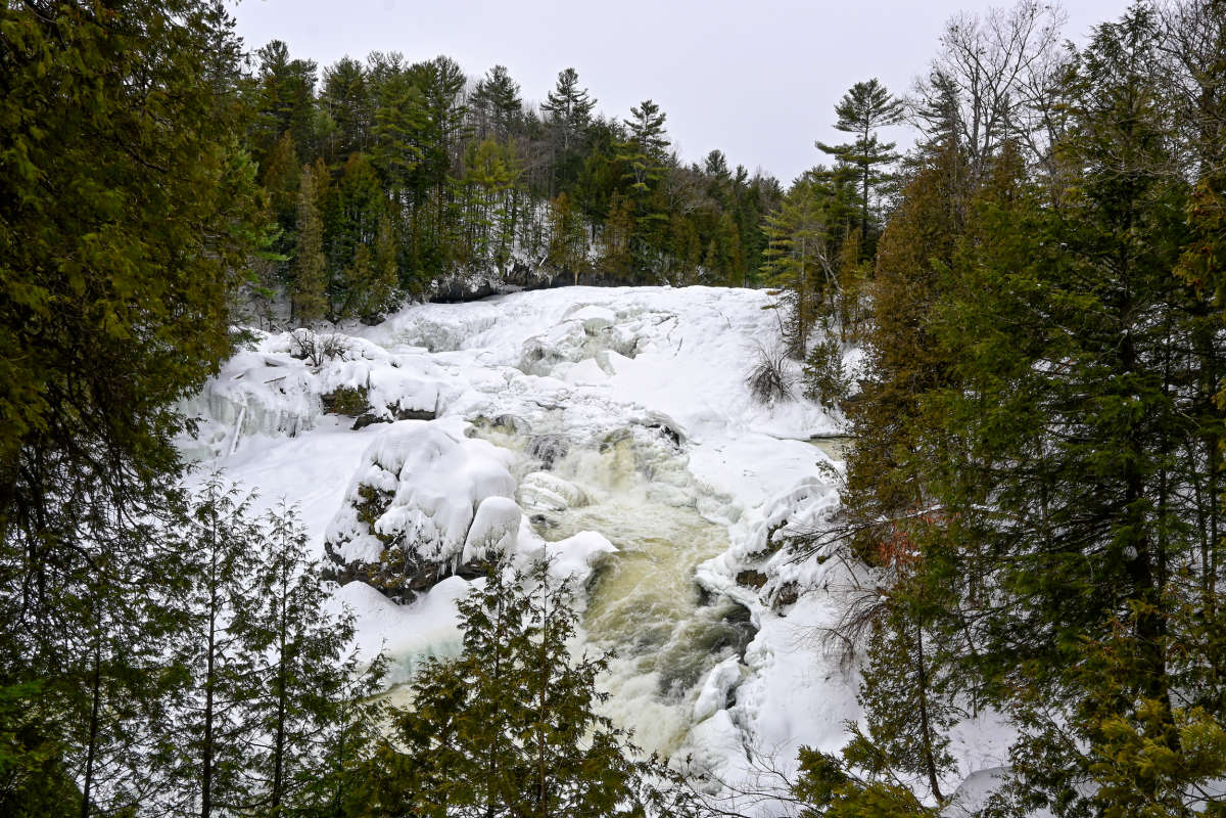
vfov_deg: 53.1
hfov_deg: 73.7
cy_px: 409
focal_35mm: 24
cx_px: 613
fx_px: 817
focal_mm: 16
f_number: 11
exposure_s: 1/60
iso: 100
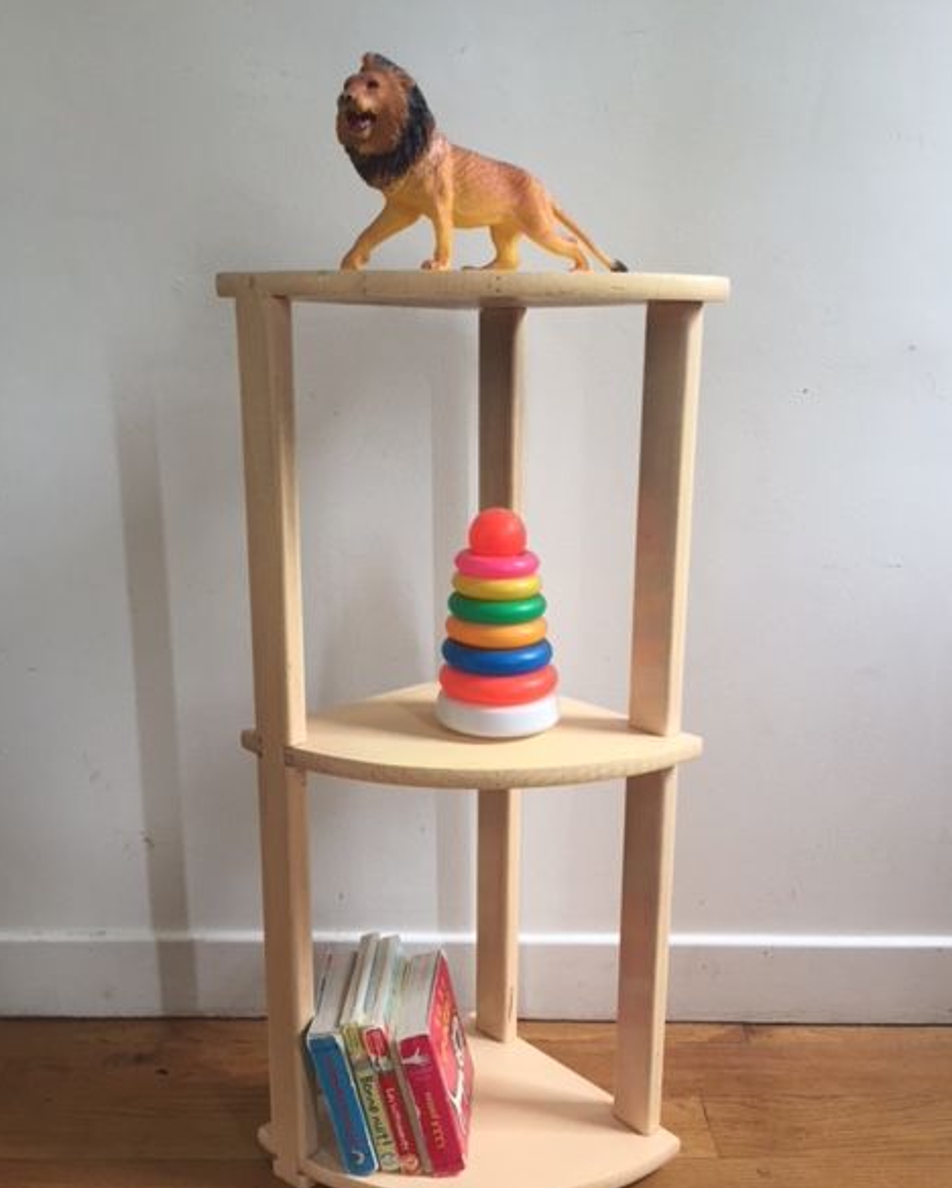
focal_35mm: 31
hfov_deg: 47.2
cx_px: 480
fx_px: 1091
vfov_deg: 57.1
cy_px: 633
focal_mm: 4.15
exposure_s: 1/33
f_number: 2.2
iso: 125
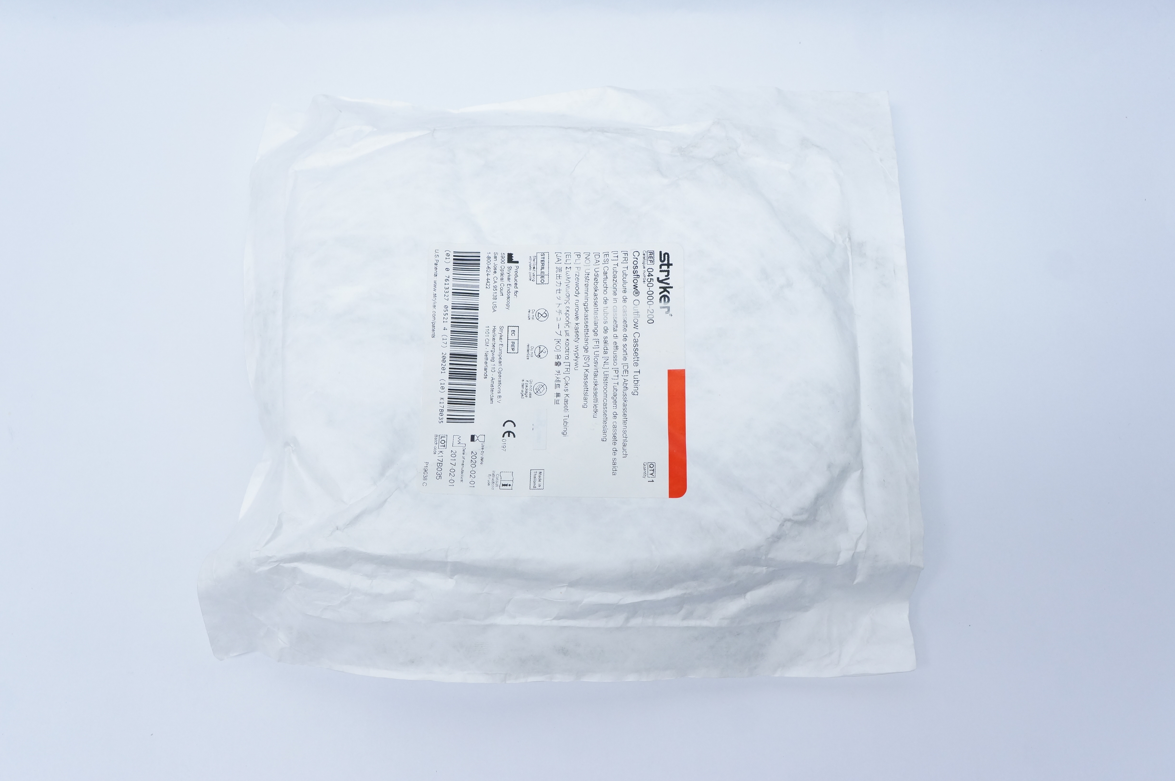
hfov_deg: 55.2
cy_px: 390
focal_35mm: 34
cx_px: 588
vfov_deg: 38.3
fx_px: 1125
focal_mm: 23
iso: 800
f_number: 6.3
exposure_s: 1/60
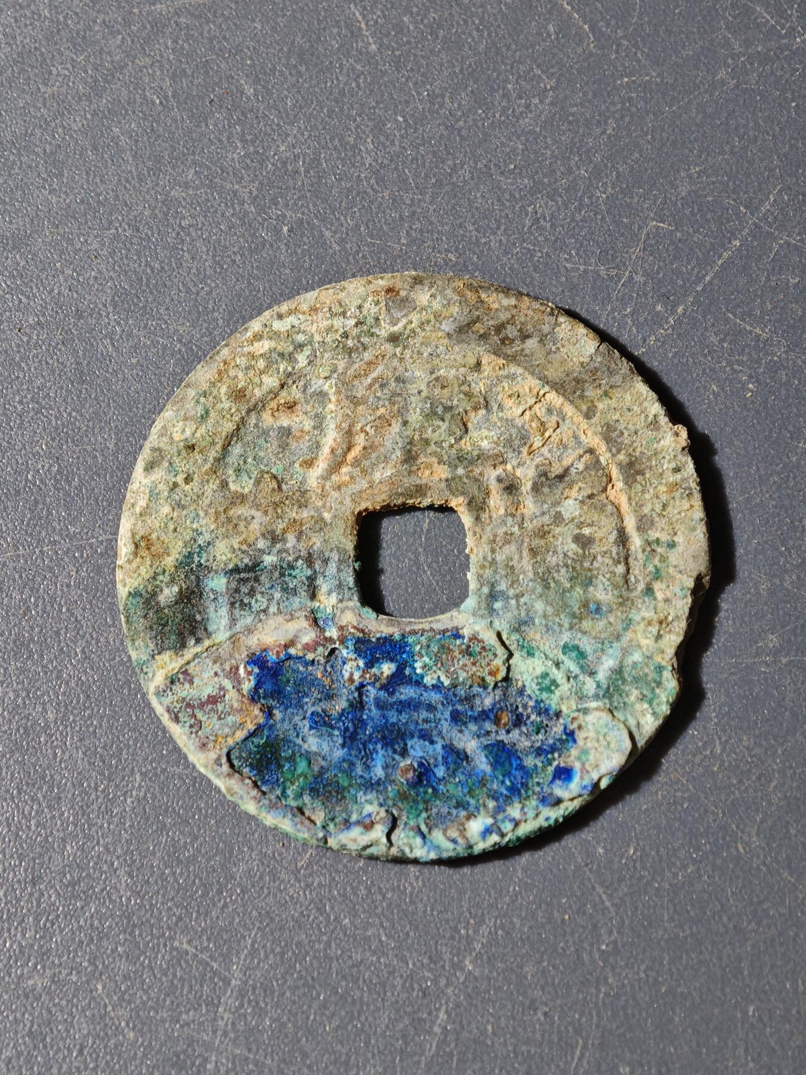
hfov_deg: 16.8
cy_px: 538
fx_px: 2732
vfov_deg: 22.3
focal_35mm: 88
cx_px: 403
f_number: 2
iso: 320
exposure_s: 1/100
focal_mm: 9
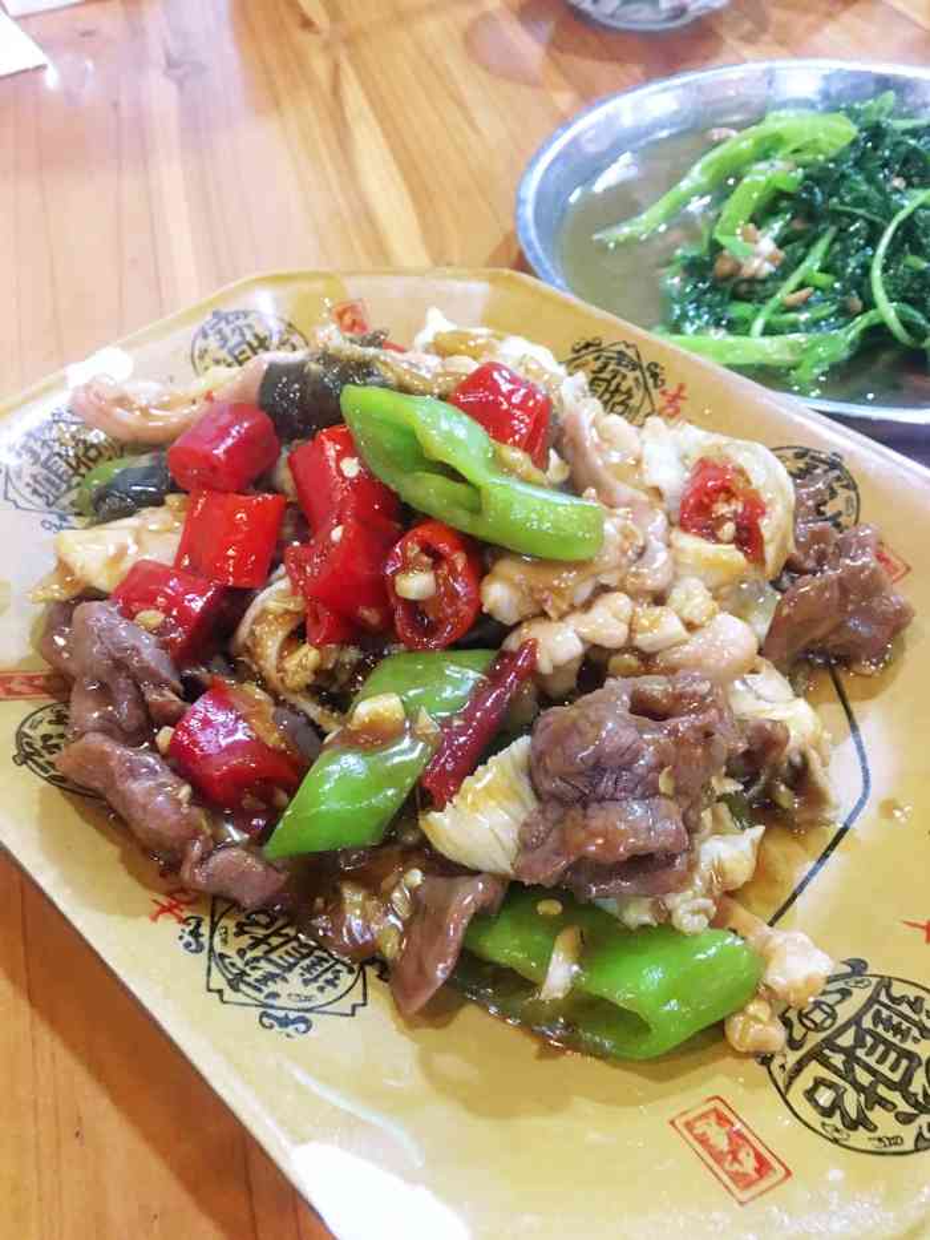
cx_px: 465
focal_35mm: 29
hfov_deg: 48.2
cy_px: 620
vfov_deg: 61.7
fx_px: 1039
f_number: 2.2
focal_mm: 4.15
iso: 125
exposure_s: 1/4
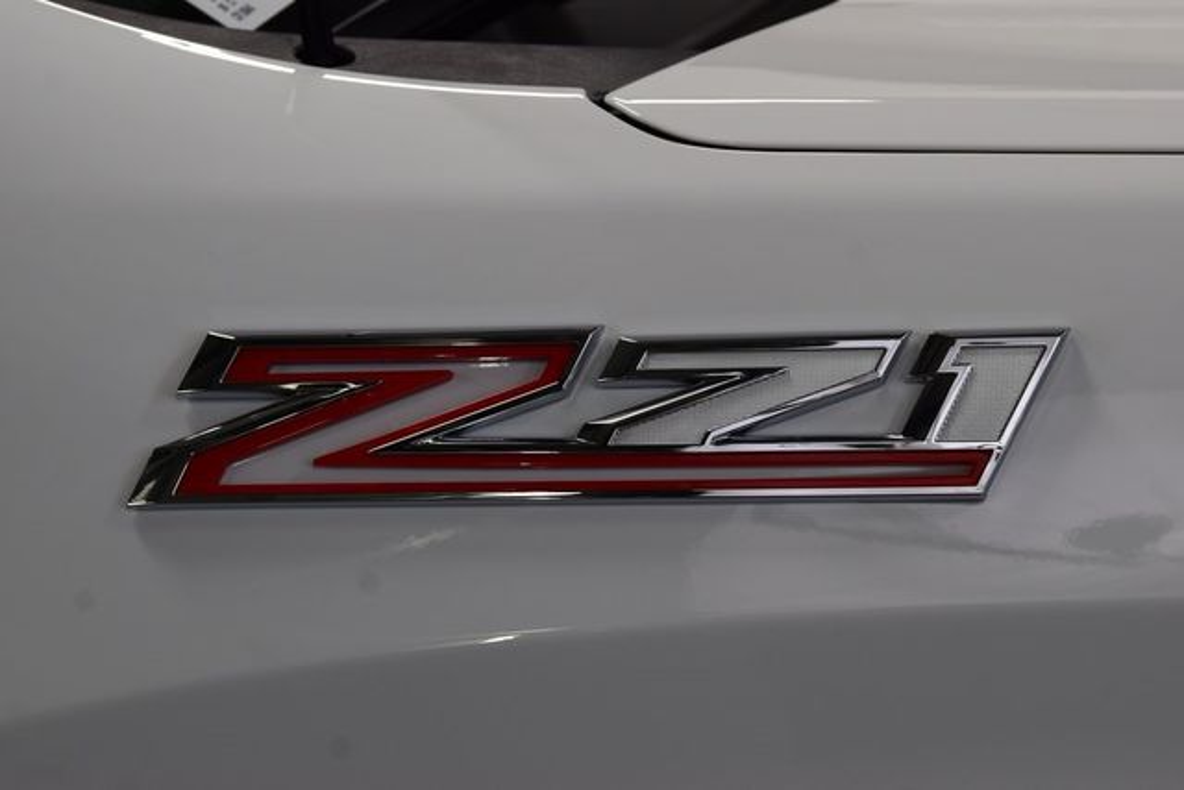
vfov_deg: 13.0
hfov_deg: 19.5
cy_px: 395
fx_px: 3454
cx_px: 592
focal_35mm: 105
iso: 400
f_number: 8
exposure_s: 1/50
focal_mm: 70
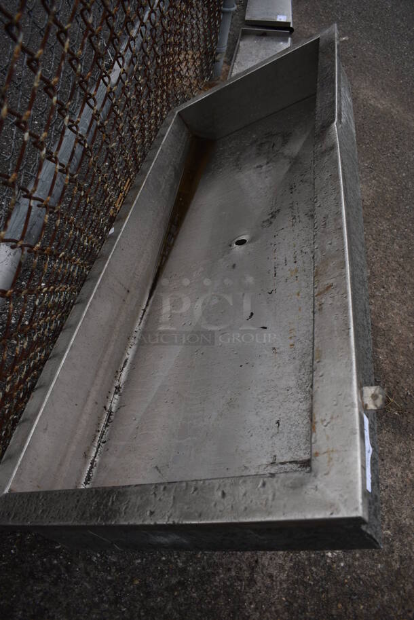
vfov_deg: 67.3
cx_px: 207
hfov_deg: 48.0
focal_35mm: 27
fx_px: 465
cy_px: 310
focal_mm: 18
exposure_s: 1/125
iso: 200
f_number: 5.6
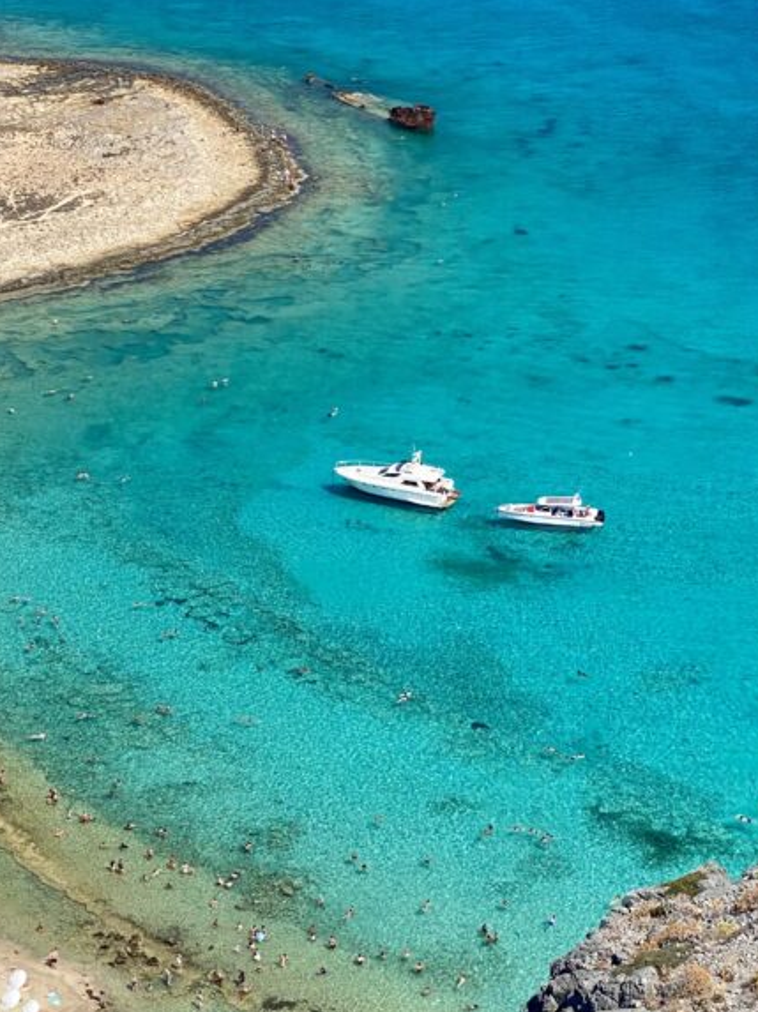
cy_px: 277
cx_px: 387
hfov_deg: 15.9
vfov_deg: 21.0
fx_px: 2718
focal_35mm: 93
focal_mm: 6
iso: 20
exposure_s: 1/1712
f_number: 2
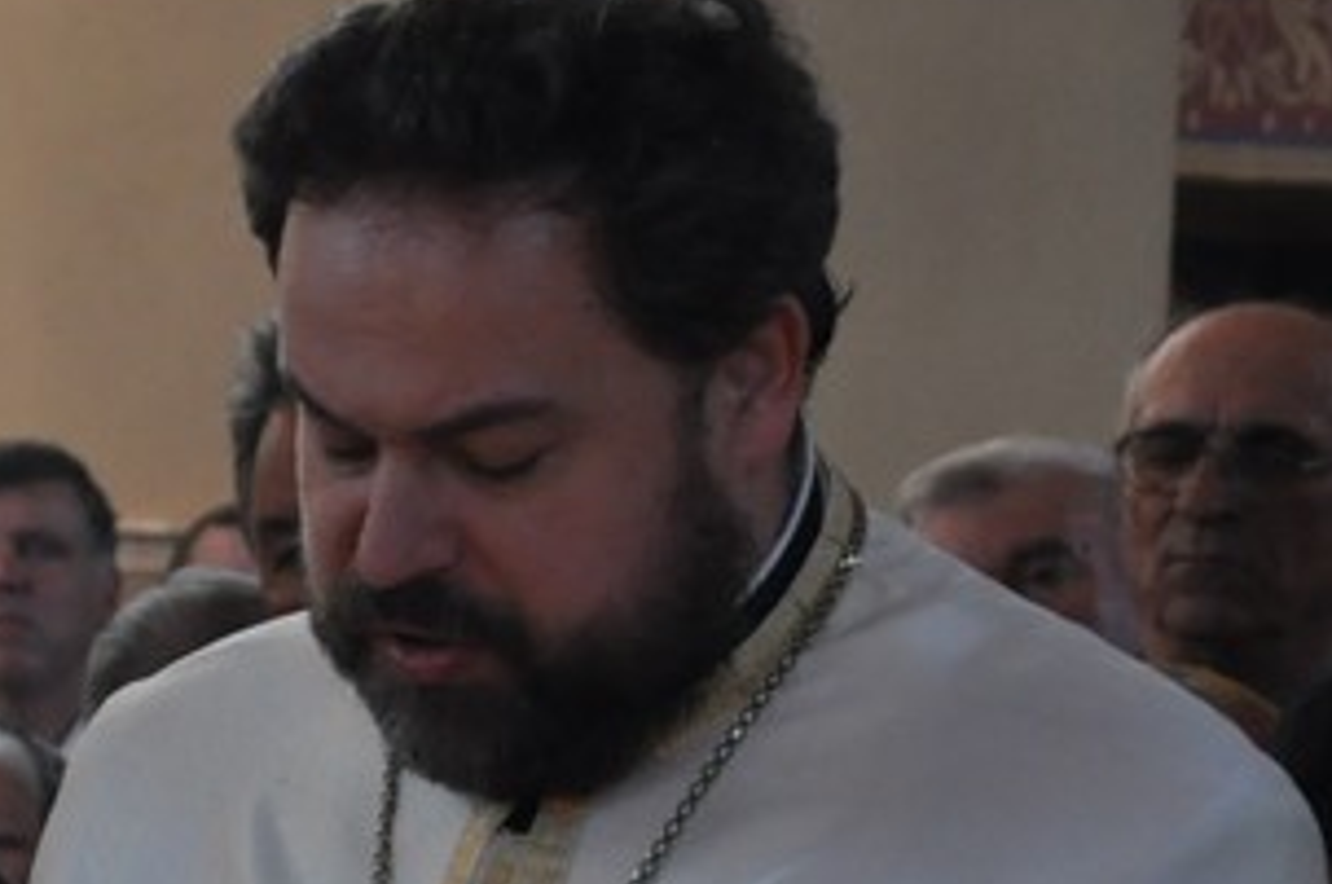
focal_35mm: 309
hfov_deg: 6.6
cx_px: -273
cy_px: 1264
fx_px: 11415
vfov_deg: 4.4
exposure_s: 1/60
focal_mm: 52
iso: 800
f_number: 5
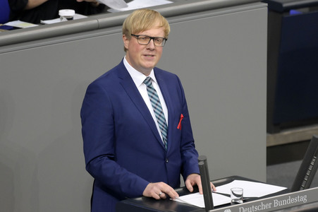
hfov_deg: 5.7
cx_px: 159
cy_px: 106
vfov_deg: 3.8
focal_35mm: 360
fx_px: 3178
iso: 10000
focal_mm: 360
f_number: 5.6
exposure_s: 1/320
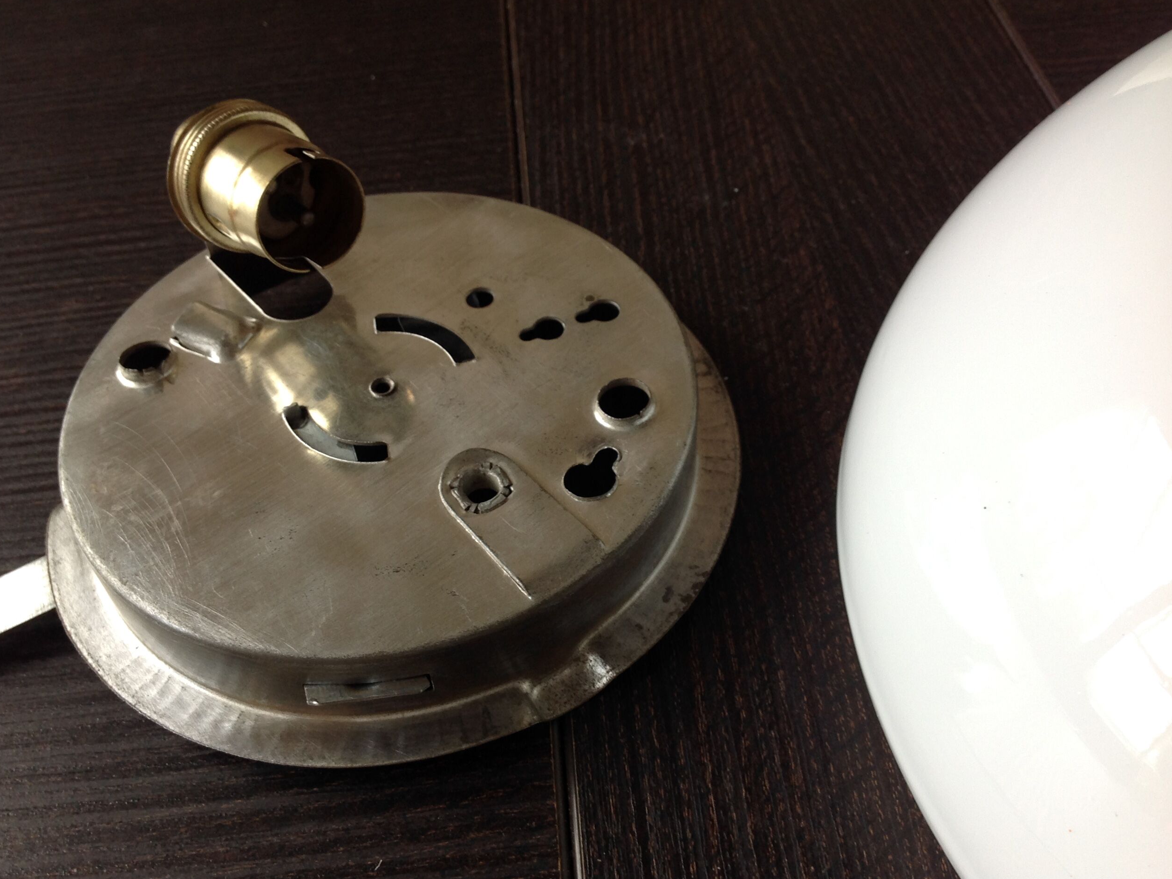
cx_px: 571
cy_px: 439
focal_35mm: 36
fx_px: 1219
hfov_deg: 51.3
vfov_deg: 39.7
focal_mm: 4.28
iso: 50
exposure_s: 1/20
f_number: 2.4
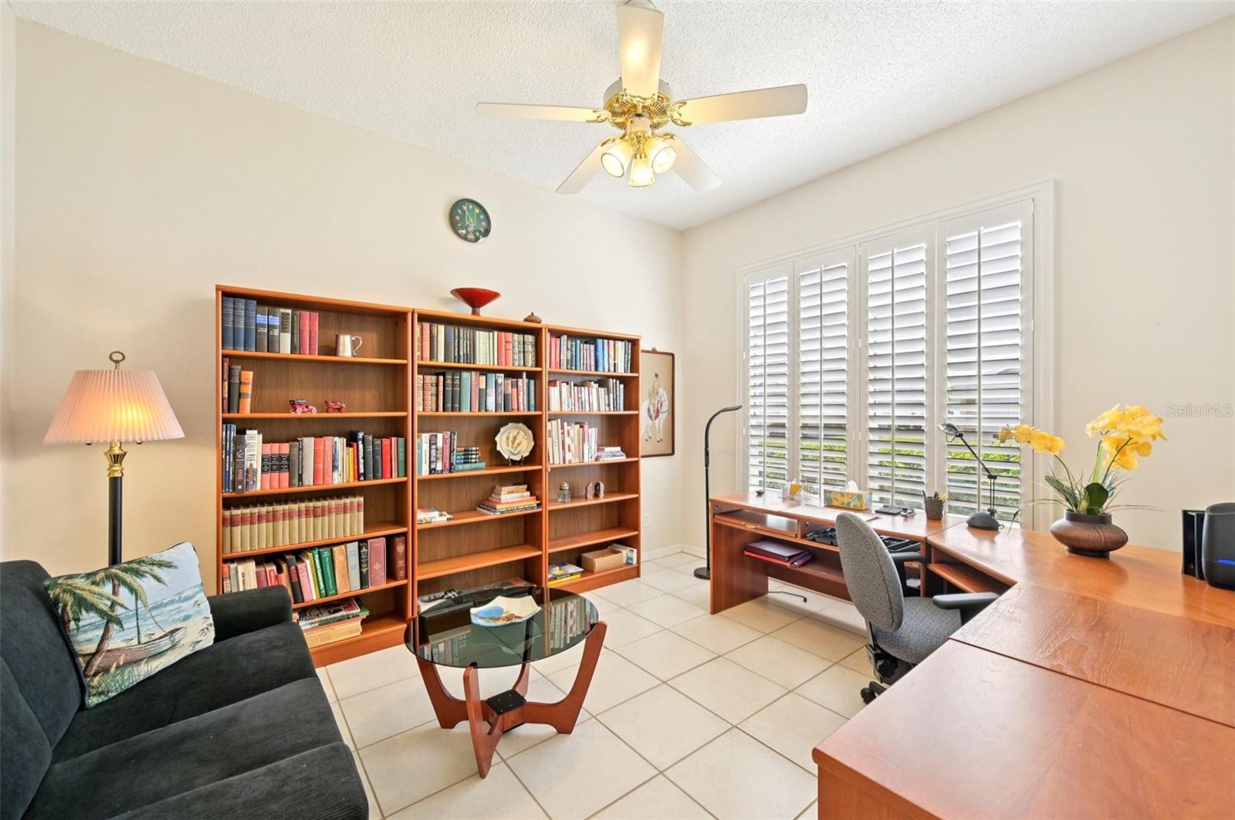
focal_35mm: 14
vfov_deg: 81.1
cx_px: 618
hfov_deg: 104.3
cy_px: 410
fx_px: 480
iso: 400
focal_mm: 14
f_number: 8
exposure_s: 1/60
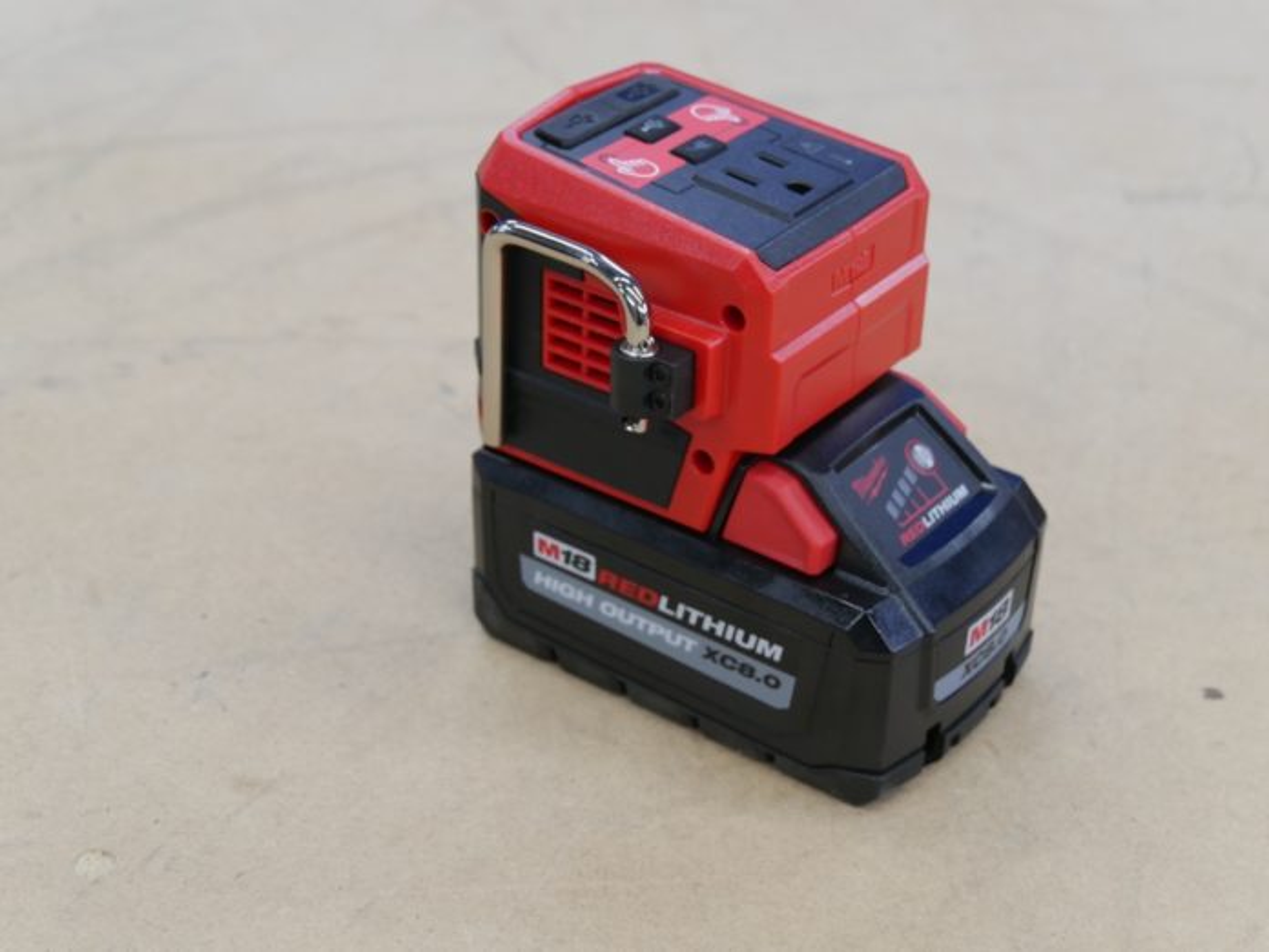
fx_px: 2346
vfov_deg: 22.9
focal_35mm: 64
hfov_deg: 30.3
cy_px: 476
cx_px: 634
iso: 800
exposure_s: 1/80
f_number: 4.4
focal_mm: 32
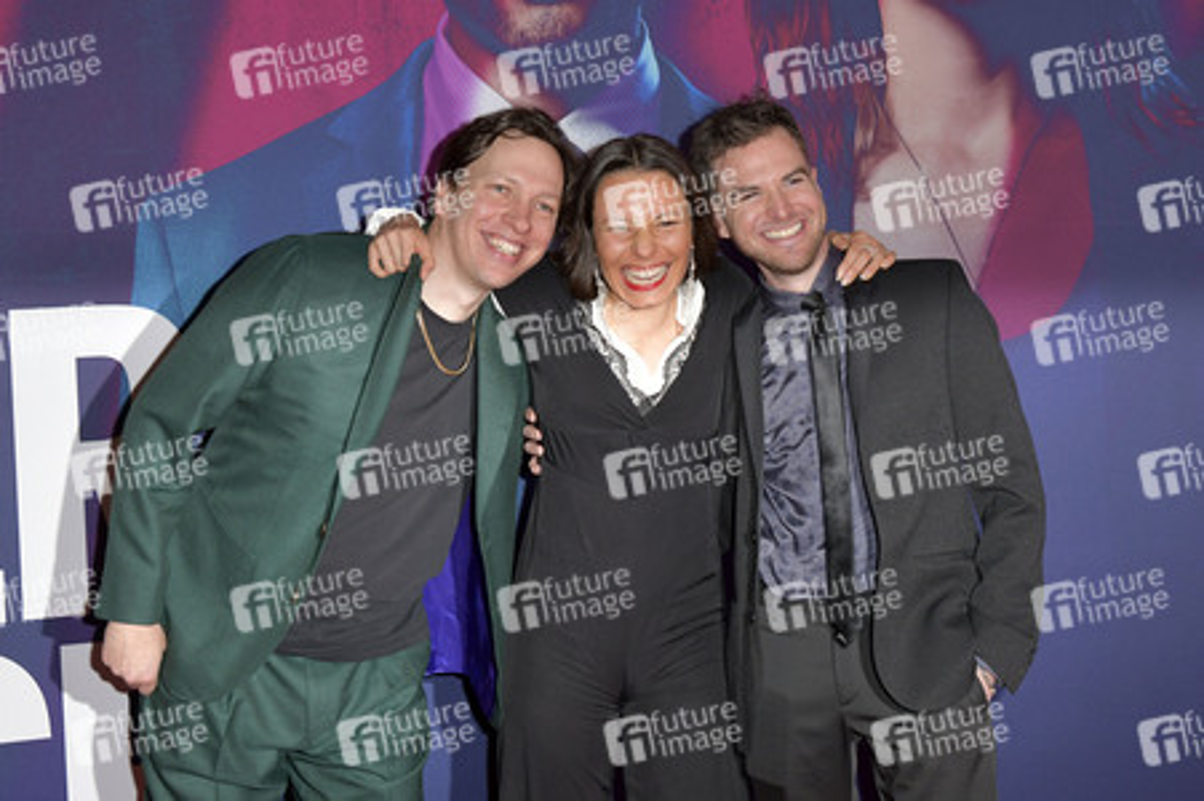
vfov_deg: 28.0
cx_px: 602
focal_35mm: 48
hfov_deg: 41.1
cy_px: 400
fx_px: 1604
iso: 640
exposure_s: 1/250
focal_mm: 48
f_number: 5.6
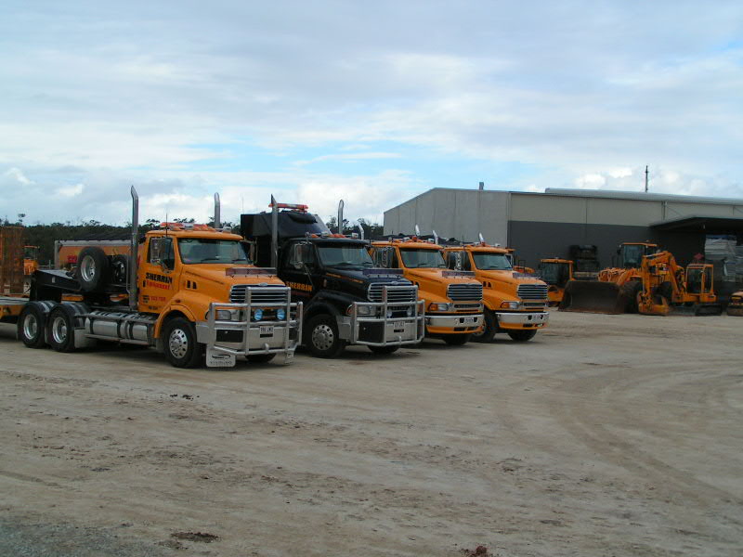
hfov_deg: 42.1
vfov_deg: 32.2
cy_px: 278
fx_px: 966
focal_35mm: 45
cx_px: 372
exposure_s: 1/320
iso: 50
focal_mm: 6.9
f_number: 5.6
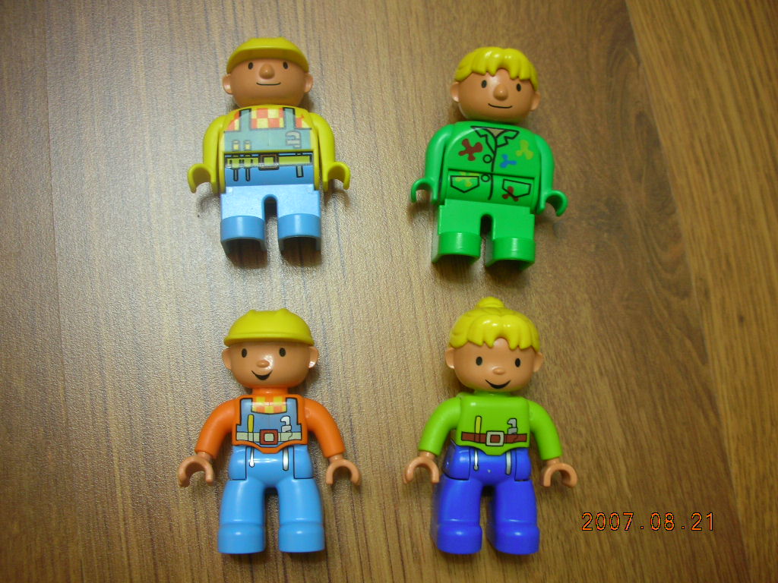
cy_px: 292
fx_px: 787
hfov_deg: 52.6
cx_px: 389
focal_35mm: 35
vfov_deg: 40.7
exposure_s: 1/5.1
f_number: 3
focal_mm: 5.8
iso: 50
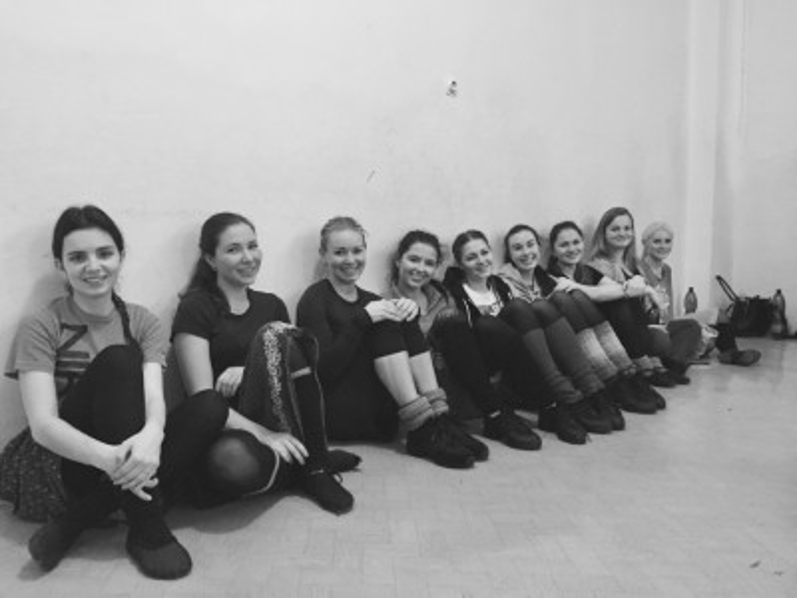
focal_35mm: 29
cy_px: 299
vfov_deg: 48.2
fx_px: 668
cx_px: 398
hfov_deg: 61.7
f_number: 2.2
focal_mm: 4.15
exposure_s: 1/17
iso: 250
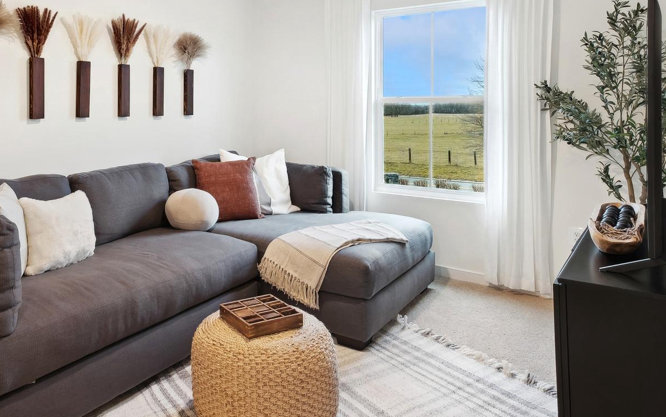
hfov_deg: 68.3
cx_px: 218
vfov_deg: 46.3
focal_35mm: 26
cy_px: 117
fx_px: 472
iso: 400
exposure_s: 1/8
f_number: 8
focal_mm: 10
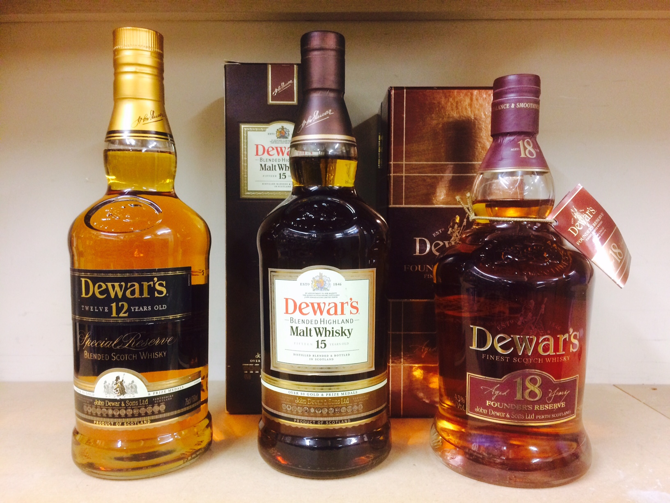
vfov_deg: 48.2
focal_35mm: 29
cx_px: 335
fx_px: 561
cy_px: 252
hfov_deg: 61.7
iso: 250
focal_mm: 4.15
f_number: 2.2
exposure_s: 1/33
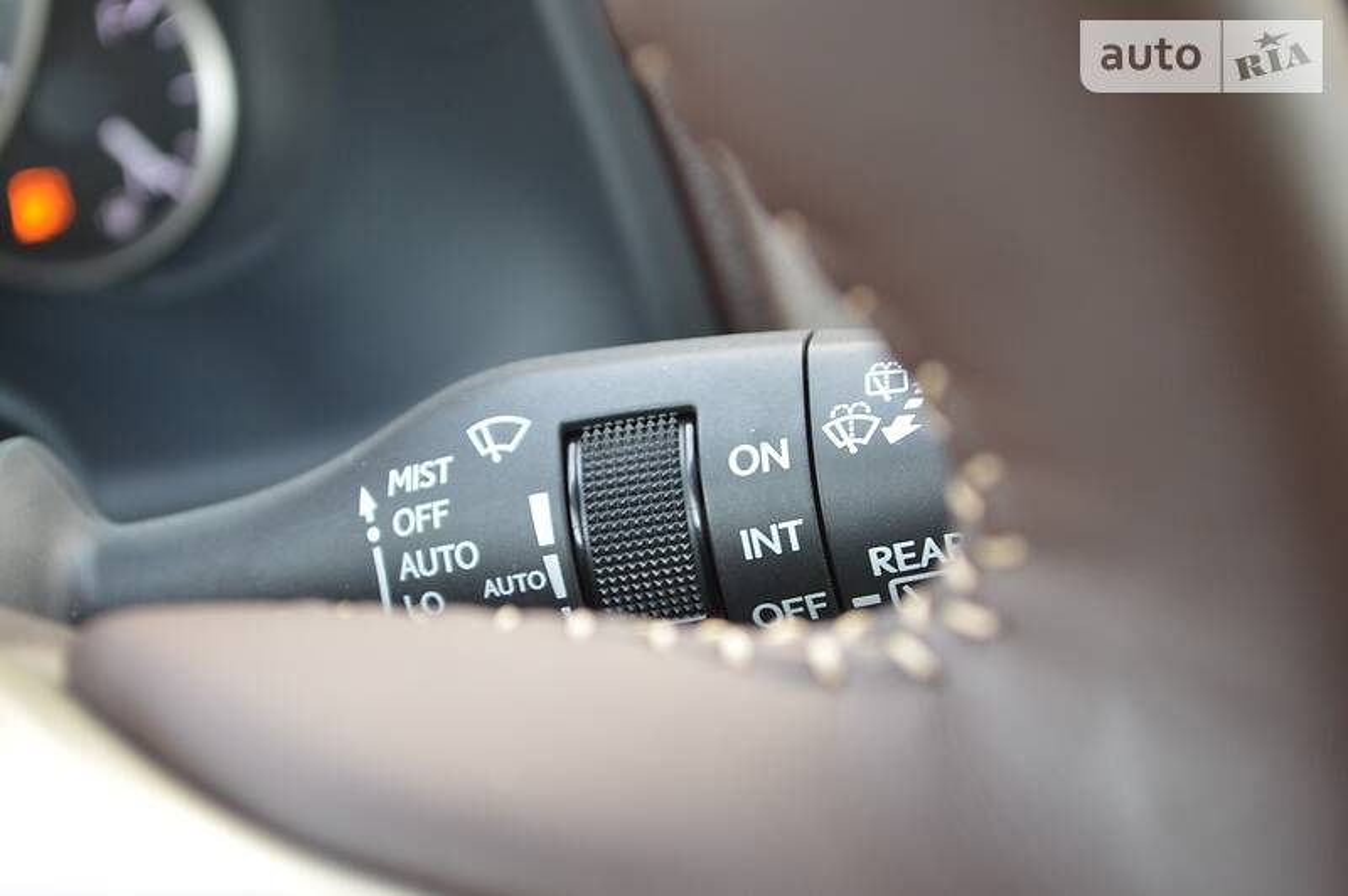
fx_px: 3087
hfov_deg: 24.6
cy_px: 448
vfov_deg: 16.5
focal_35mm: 82
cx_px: 674
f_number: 5.6
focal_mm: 55
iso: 720
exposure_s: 1/60
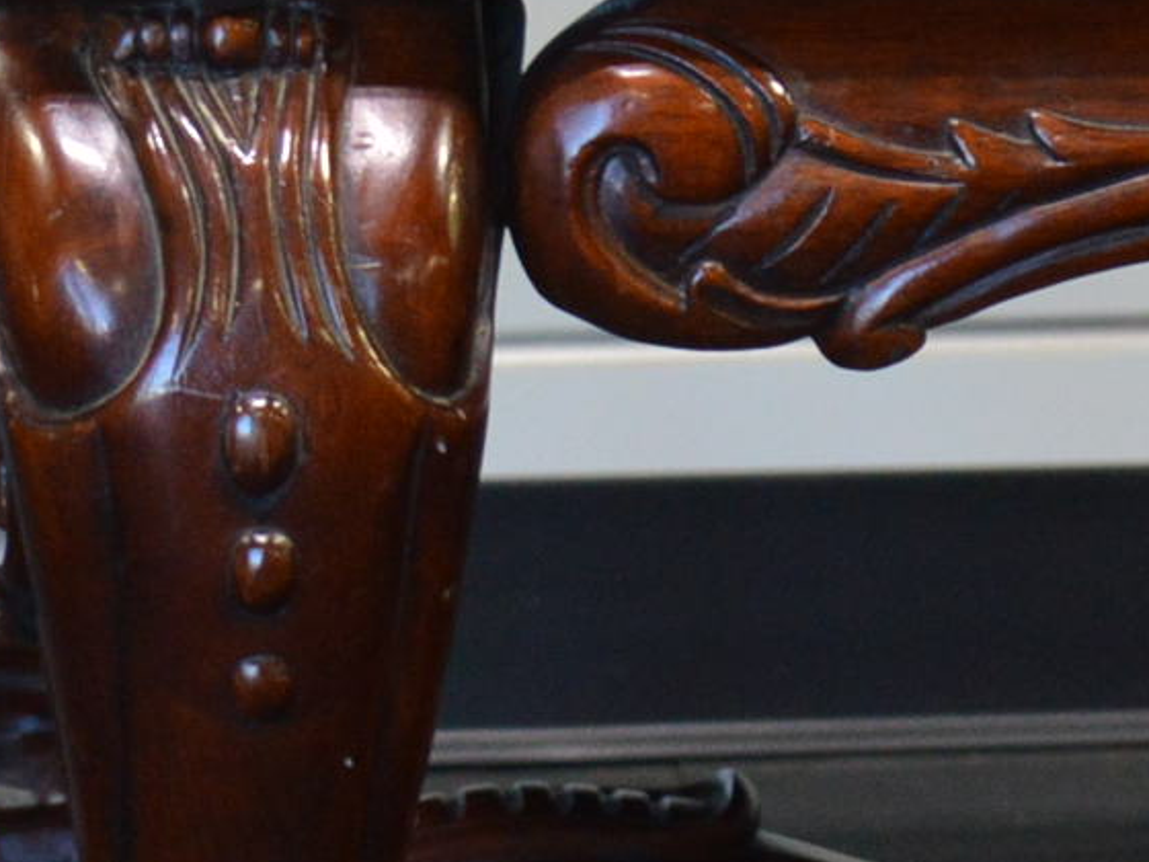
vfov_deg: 4.6
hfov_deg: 5.9
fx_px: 10788
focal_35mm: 325
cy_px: 367
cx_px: 2370
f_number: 5.6
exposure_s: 1/60
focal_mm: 42
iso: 800
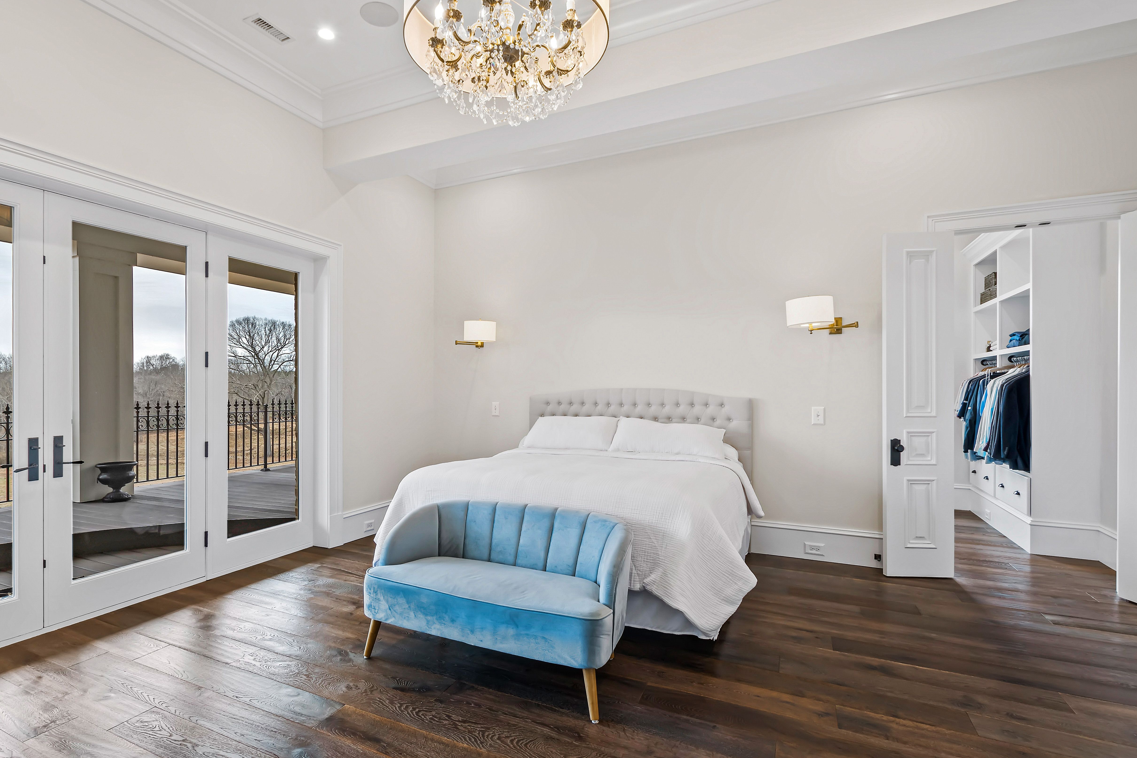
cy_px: 385
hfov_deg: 93.0
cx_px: 516
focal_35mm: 17
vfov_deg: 70.4
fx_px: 537
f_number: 8
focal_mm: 10
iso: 100
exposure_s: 1/4
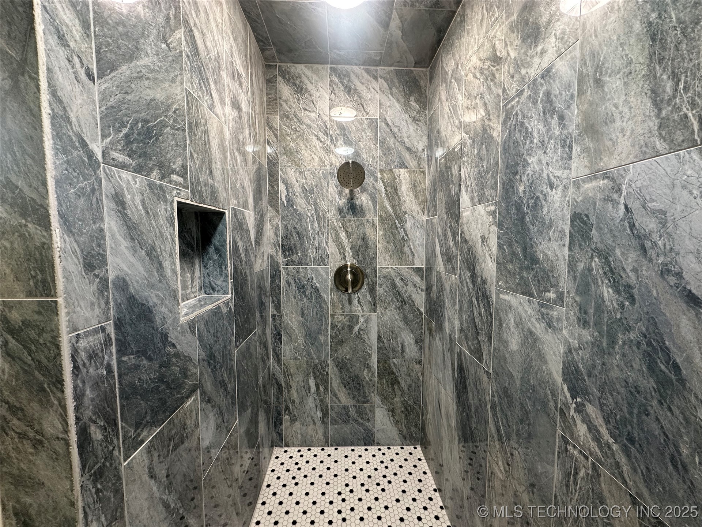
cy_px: 264
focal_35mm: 14
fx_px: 284
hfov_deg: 102.1
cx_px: 351
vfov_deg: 85.7
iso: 200
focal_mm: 2.22
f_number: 2.2
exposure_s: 1/60
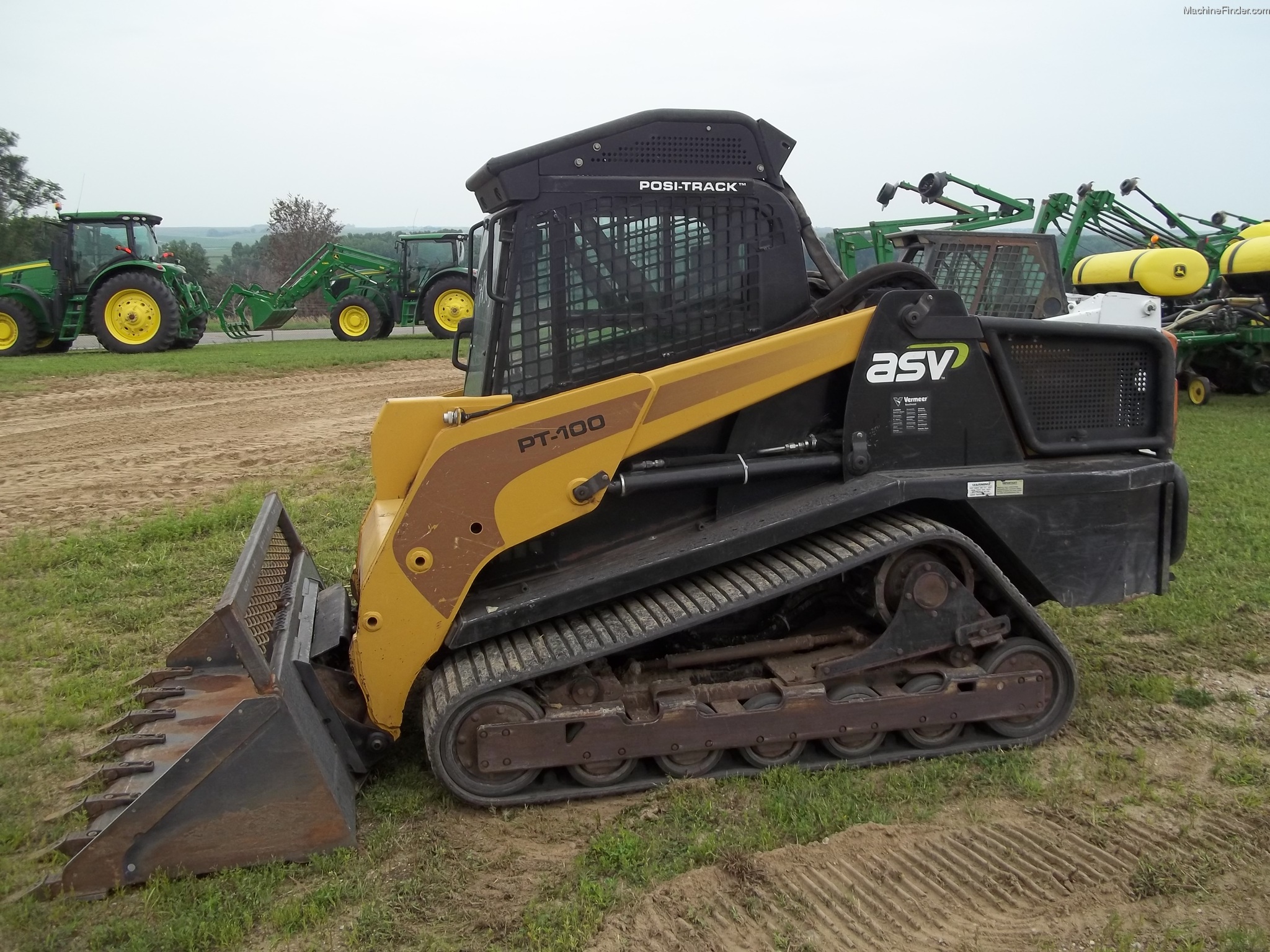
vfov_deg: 44.2
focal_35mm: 32
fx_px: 1174
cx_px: 635
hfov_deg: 56.8
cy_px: 476
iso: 64
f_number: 2.9
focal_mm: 5.7
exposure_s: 1/400
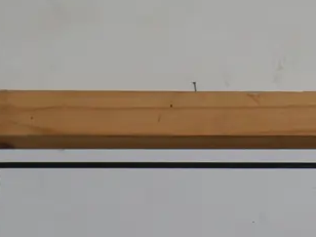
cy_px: 369
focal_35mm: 113
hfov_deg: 16.2
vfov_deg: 12.4
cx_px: 448
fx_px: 1032
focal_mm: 17
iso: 320
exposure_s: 1/60
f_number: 4.5
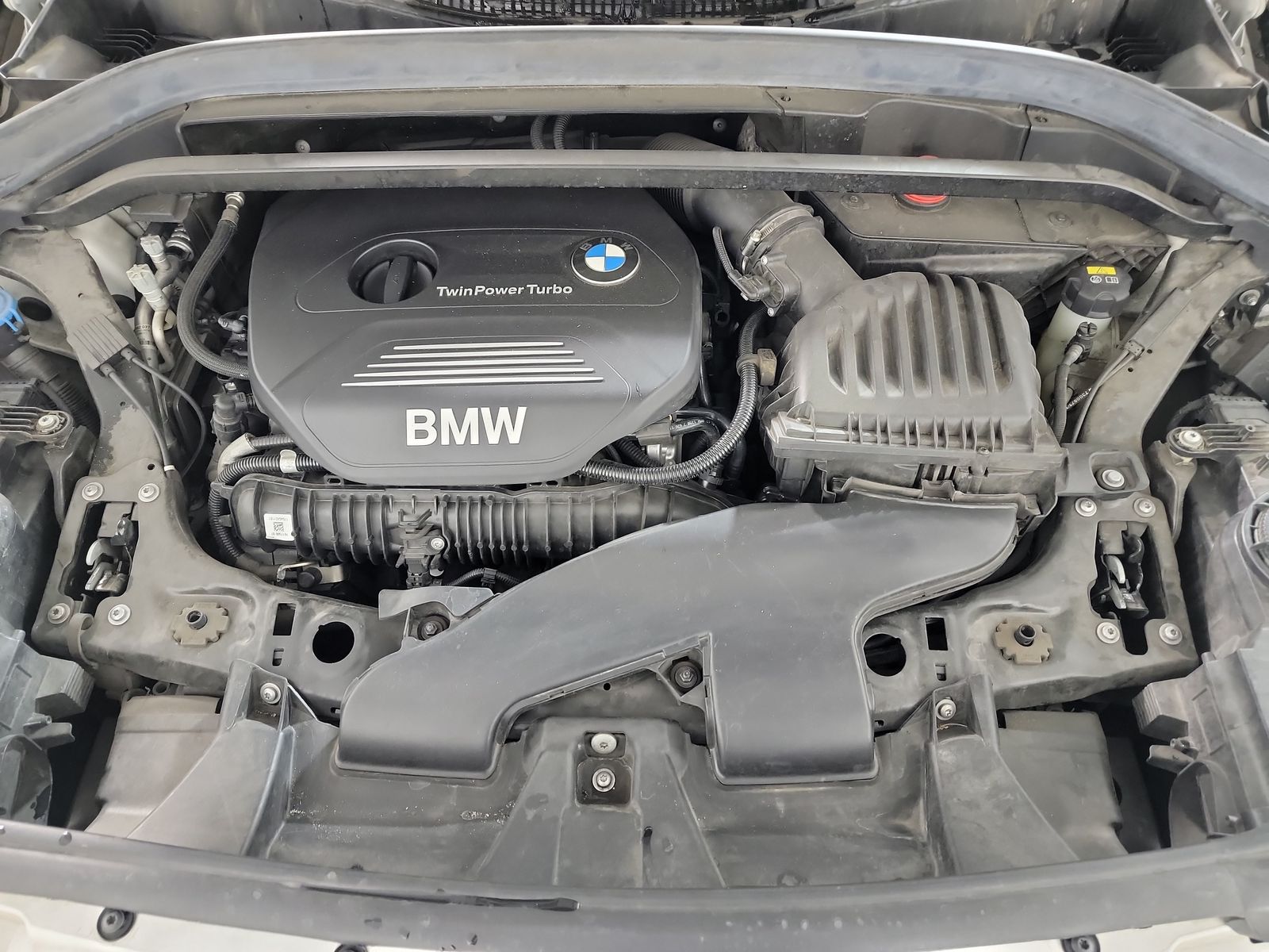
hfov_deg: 71.6
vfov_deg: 56.8
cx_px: 634
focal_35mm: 24
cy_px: 476
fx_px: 880
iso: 778
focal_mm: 6.7
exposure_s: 1/19
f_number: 1.8
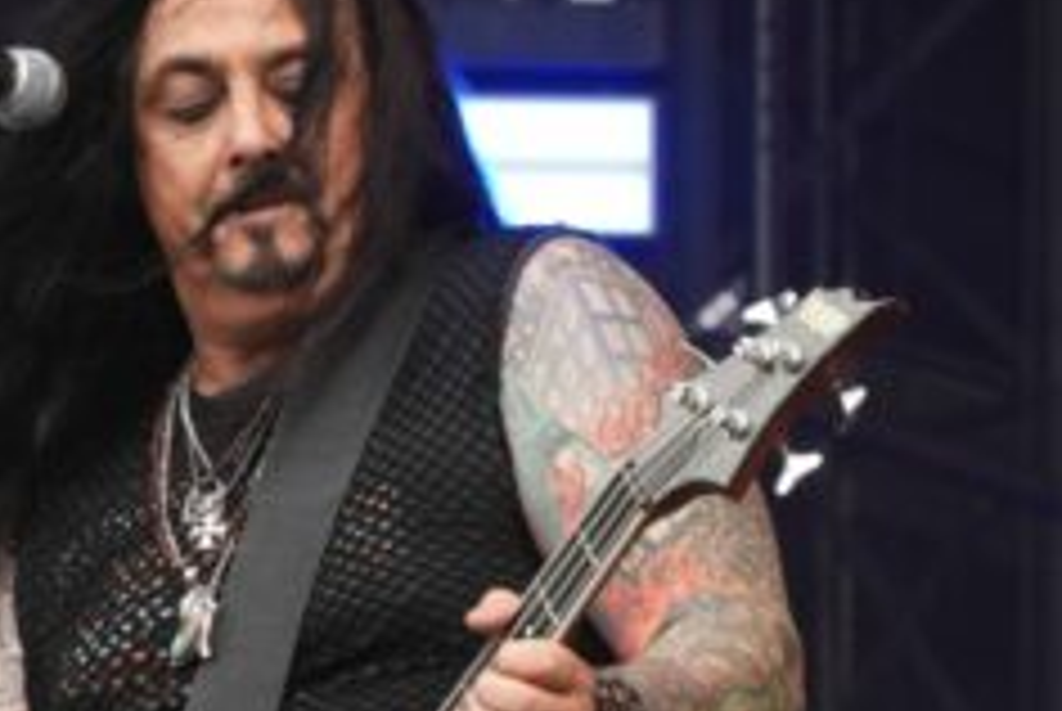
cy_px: 468
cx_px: 104
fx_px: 16983
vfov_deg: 2.4
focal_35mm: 575
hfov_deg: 3.6
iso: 250
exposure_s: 1/200
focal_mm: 118
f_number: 5.6
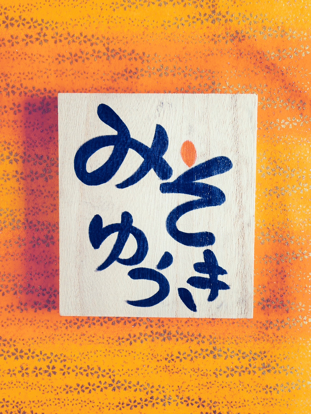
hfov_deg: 42.9
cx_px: 156
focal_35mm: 33
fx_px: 395
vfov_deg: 55.4
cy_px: 207
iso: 64
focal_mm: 4.12
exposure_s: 1/20
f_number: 2.4
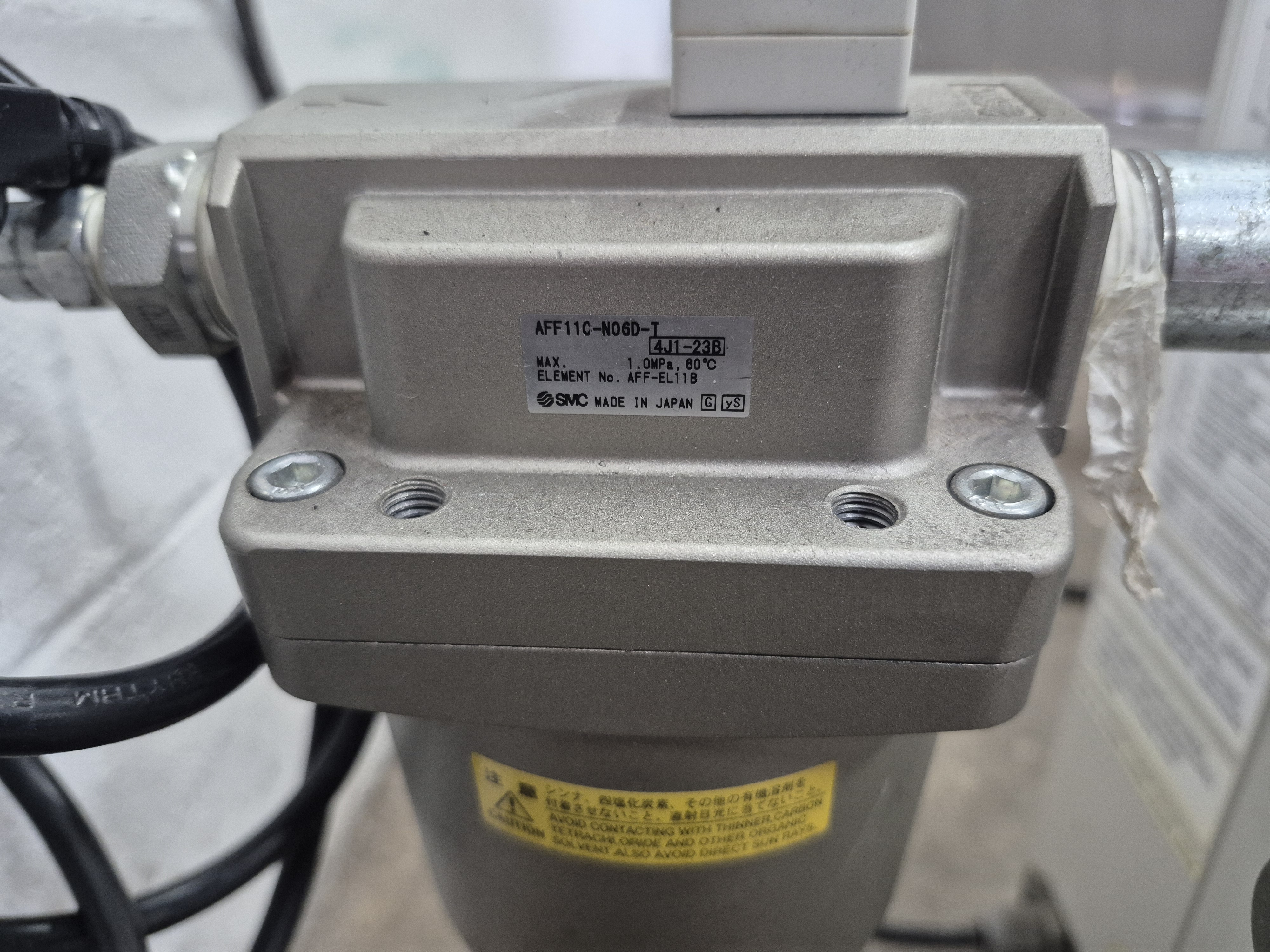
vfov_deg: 58.9
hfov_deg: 73.9
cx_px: 635
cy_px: 476
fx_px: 844
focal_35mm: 23
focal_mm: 5.4
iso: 640
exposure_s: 1/120
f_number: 1.8
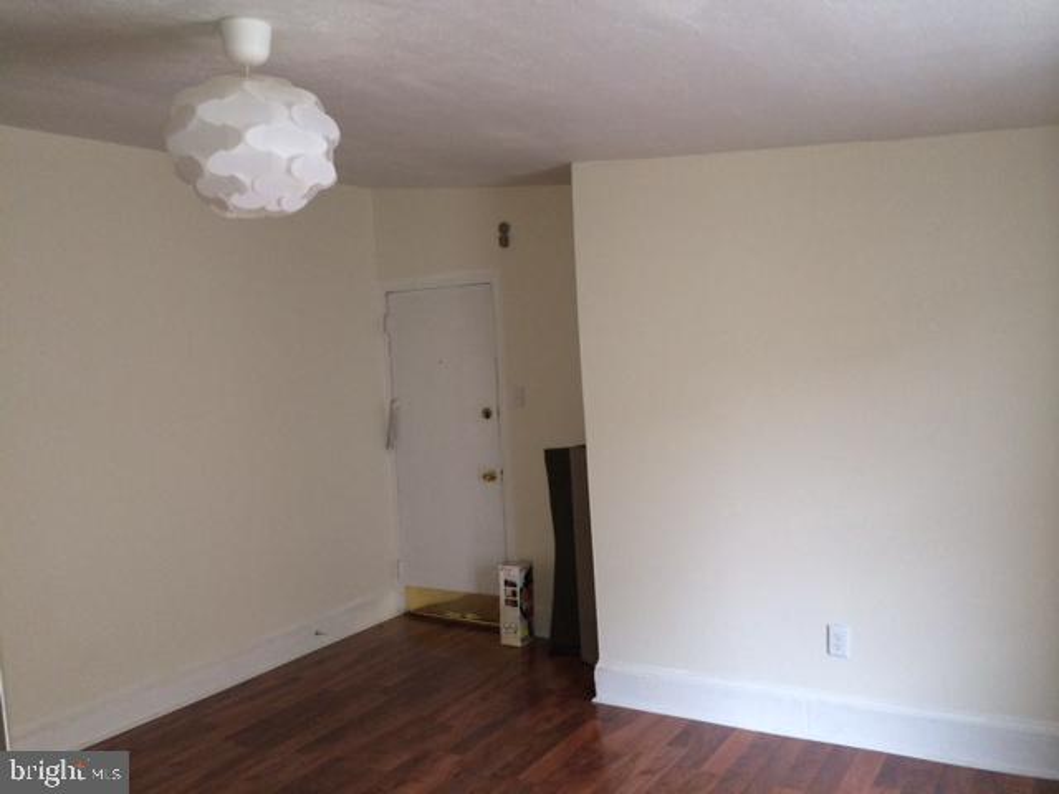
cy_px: 397
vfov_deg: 46.8
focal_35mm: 30
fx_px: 918
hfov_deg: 60.0
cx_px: 530
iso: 160
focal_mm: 4.12
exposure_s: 1/30
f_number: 2.2
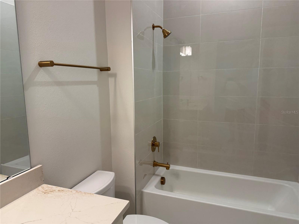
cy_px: 112
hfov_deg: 71.6
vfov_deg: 56.8
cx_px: 150
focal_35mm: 24
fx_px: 207
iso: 125
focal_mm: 6.76
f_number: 1.78
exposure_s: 1/120
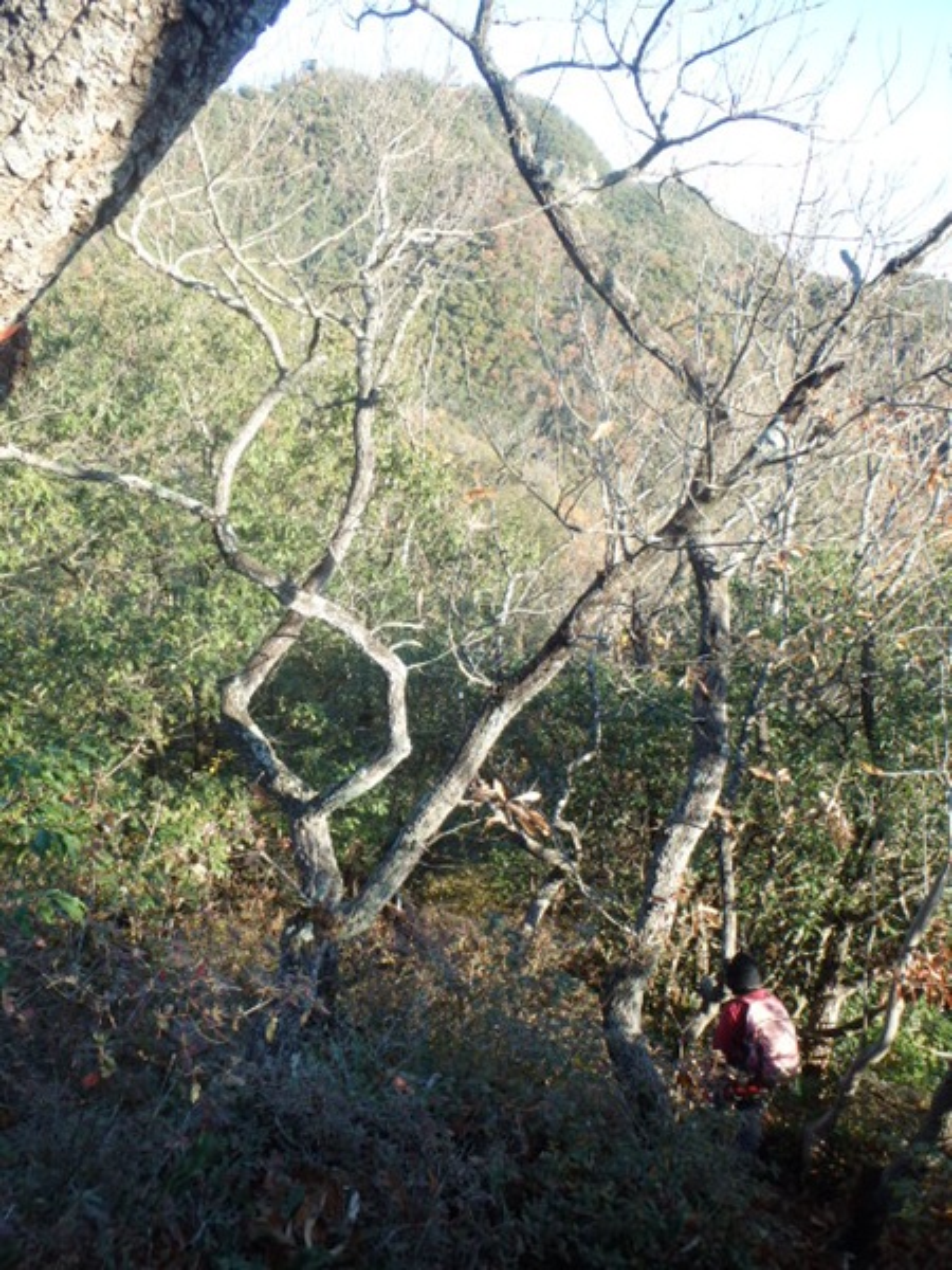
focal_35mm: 28
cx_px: 476
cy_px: 635
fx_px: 1027
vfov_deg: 63.4
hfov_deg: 49.7
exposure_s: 1/125
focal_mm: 5
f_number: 3.9
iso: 125
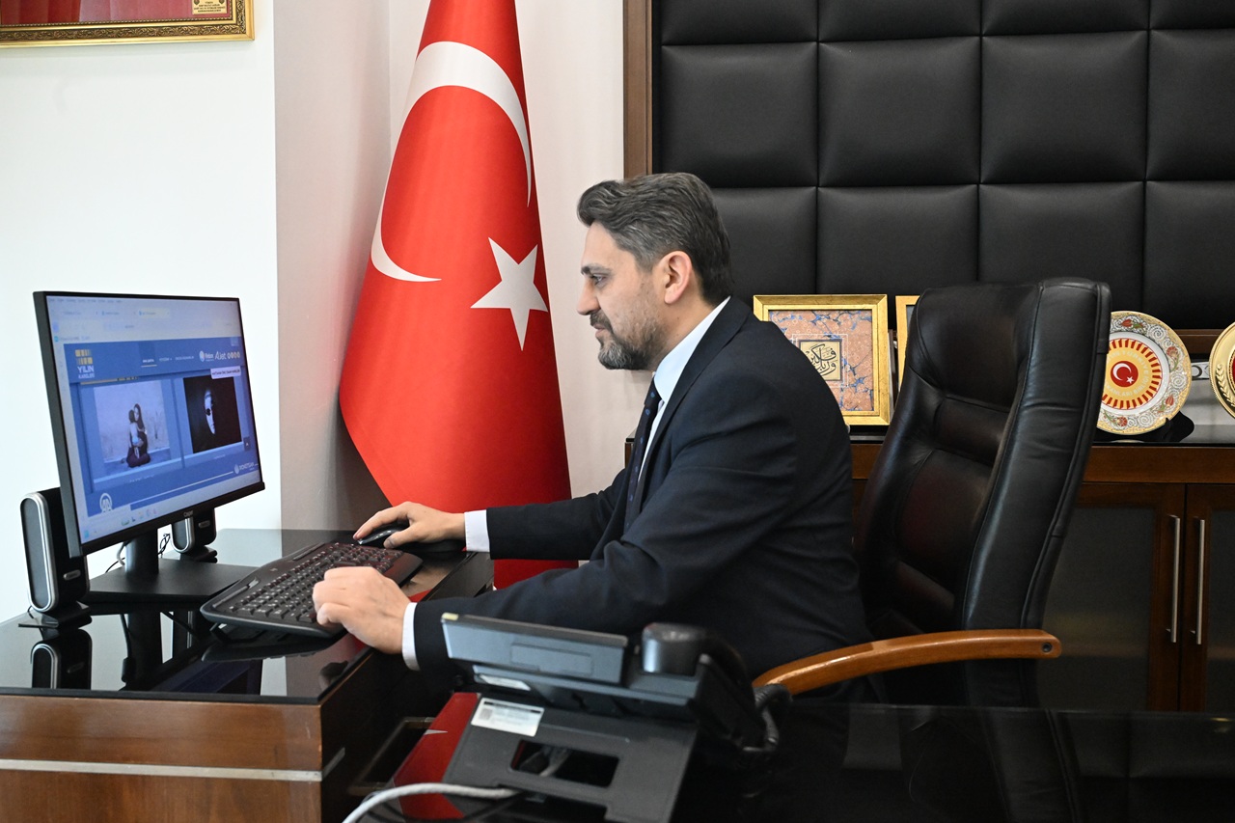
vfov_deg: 39.4
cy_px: 412
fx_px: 1149
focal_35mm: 34
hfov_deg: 56.5
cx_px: 618
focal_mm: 33.5
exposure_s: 1/160
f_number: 7.1
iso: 8000
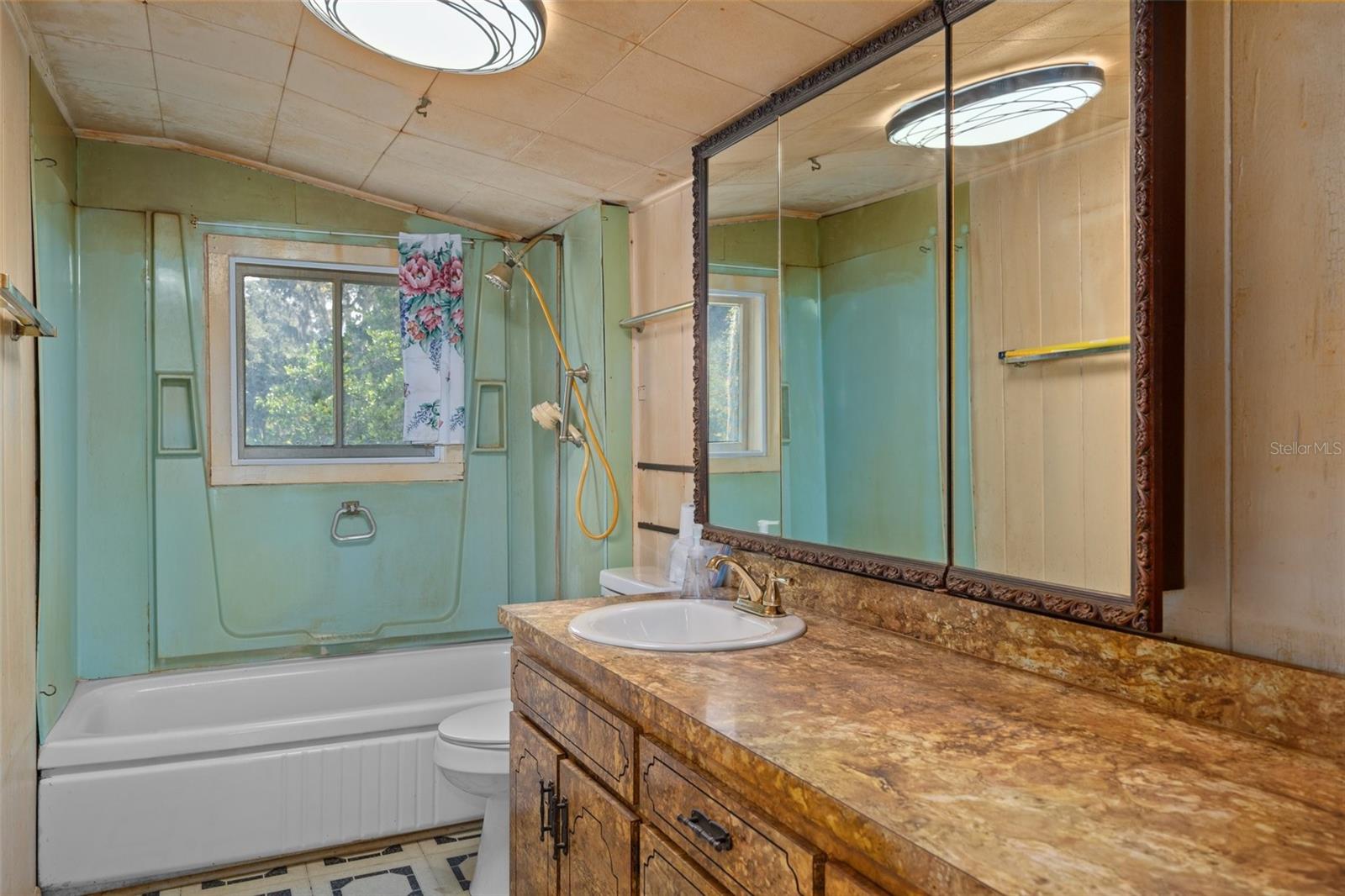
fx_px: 934
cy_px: 448
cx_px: 672
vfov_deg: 51.3
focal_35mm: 25
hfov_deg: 71.5
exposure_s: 1/2
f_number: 8
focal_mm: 25
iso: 320
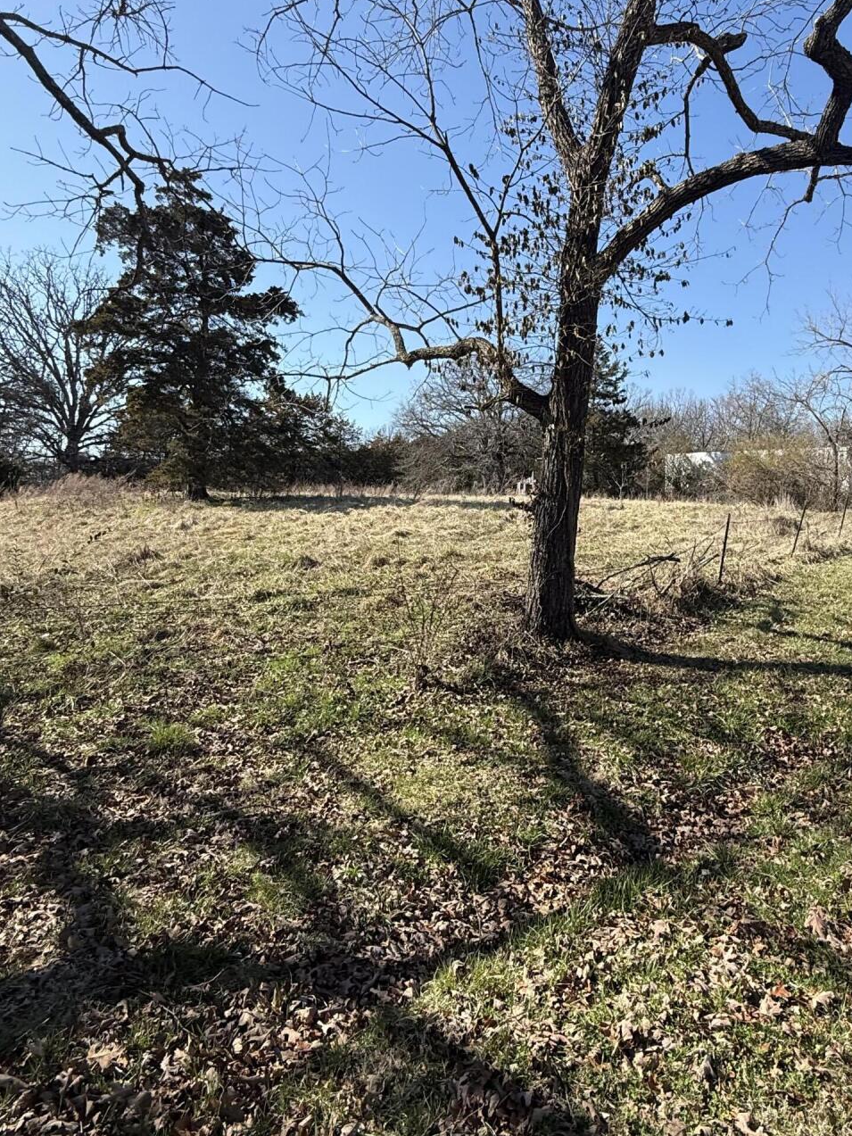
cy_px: 501
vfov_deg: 76.1
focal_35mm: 22
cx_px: 511
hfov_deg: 60.6
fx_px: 722
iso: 50
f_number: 2.2
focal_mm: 2.22
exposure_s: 1/1105
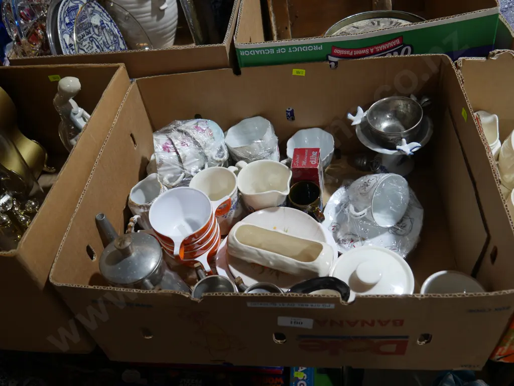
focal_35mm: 32
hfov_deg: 56.8
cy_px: 193
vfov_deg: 44.2
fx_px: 475
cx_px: 257
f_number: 3.6
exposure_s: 1/60
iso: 200
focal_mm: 16
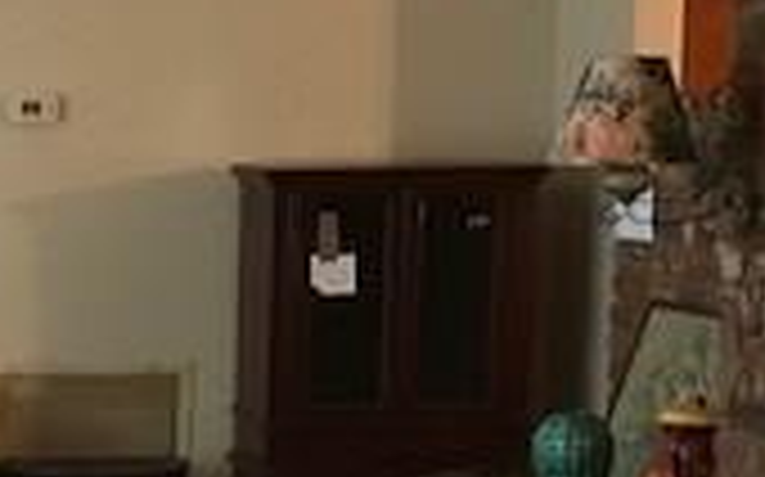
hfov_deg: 17.7
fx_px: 2334
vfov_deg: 11.5
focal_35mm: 112
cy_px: 518
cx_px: -158
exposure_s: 1/15
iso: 64
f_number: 1.8
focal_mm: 3.99
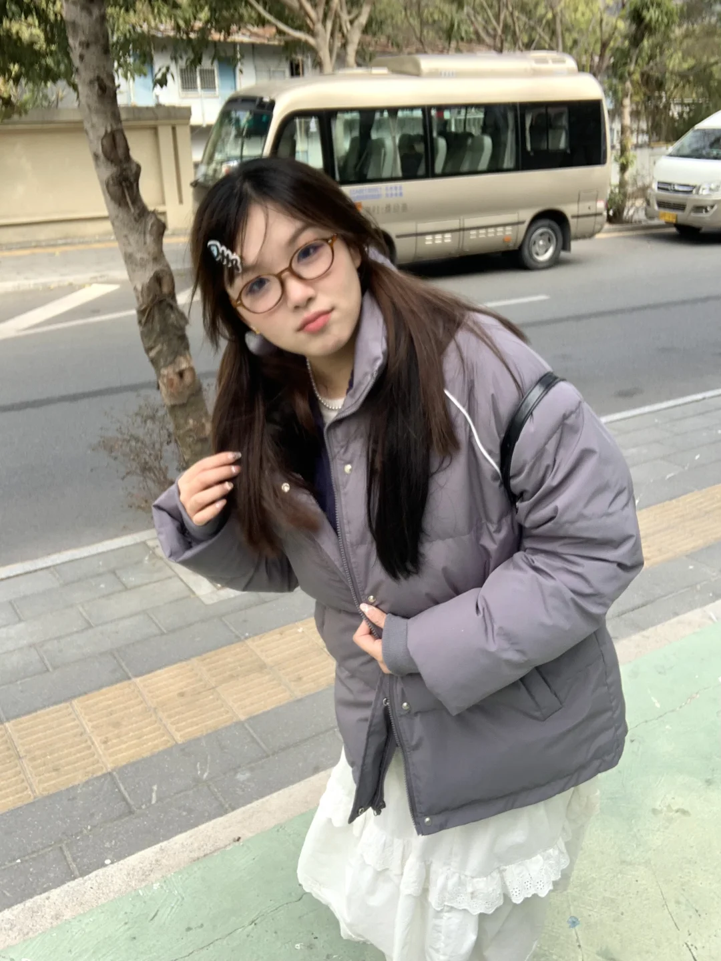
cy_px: 480
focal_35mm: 32
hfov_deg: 44.2
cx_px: 360
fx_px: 889
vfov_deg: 56.8
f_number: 2.2
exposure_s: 1/161
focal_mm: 2.87
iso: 16
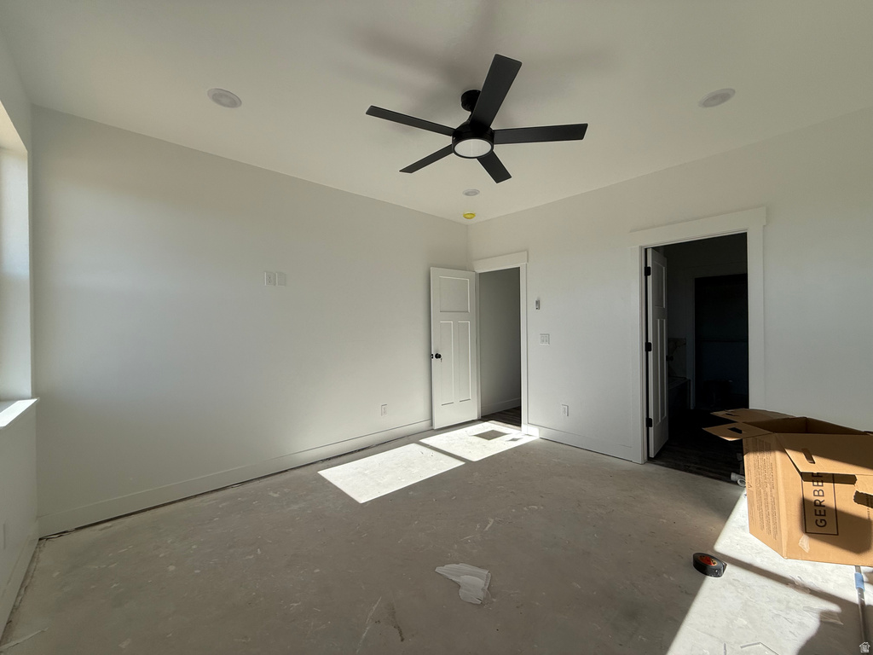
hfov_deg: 102.1
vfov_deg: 85.7
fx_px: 353
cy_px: 328
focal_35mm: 14
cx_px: 436
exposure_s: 1/751
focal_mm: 2.22
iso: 64
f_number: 2.2
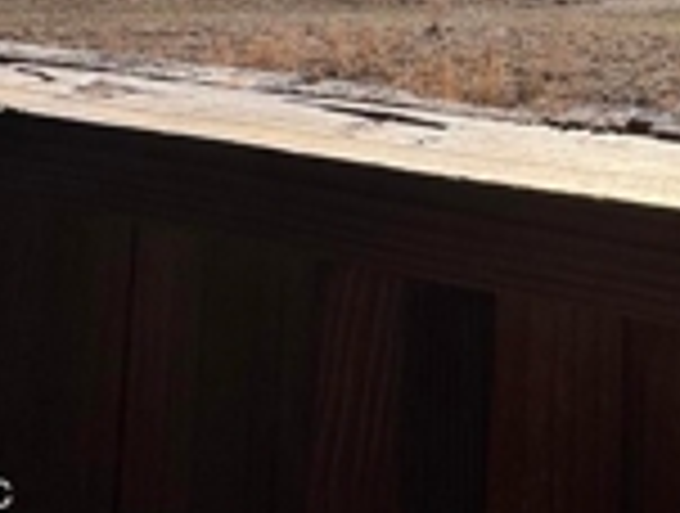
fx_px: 729
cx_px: 639
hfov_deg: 44.5
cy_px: -122
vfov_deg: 31.6
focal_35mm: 37
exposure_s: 1/3546
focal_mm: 2.22
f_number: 2.2
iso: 50
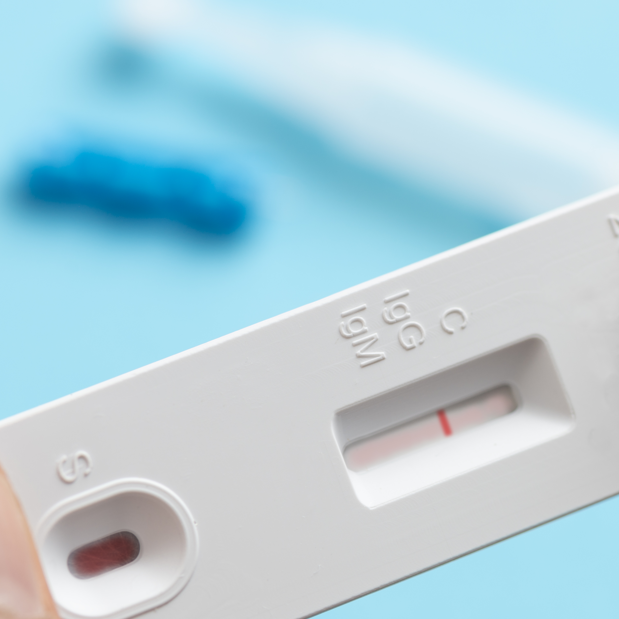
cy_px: 403
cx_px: 424
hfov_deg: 8.1
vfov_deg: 8.1
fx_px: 4370
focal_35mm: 216
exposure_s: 1/100
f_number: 7.1
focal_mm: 105
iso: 100
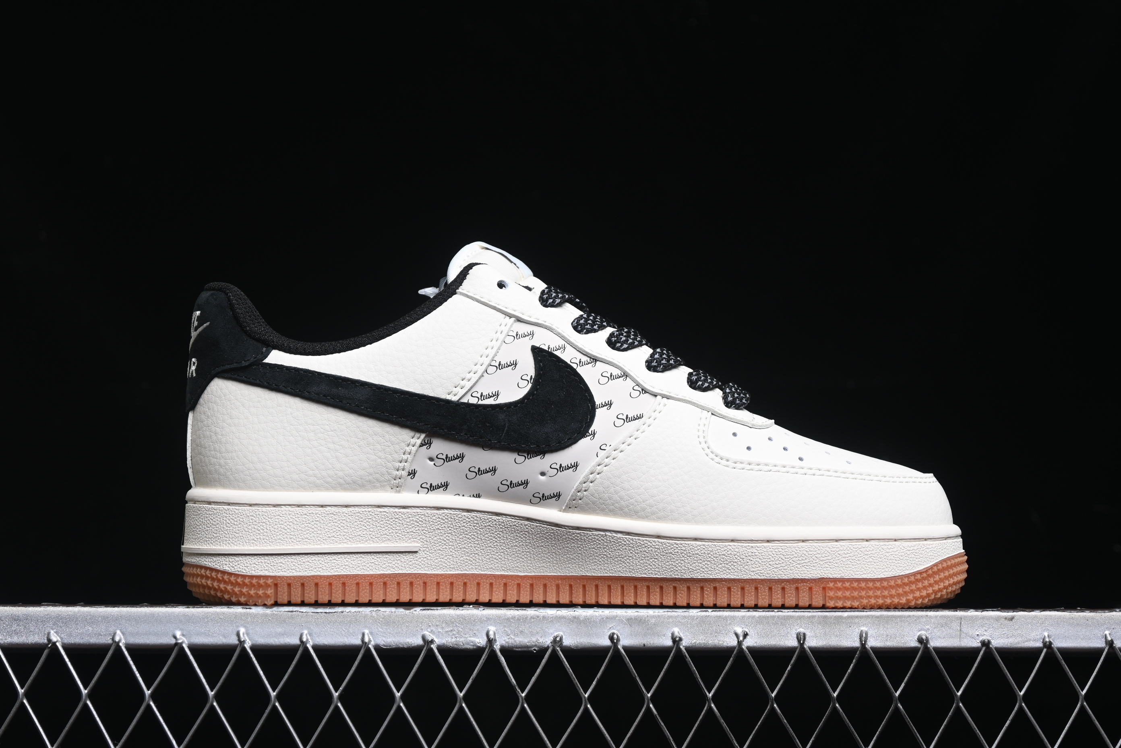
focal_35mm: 75
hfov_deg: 27.0
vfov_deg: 18.2
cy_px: 374
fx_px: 2335
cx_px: 560
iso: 160
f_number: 6.3
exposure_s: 1/80
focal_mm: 50
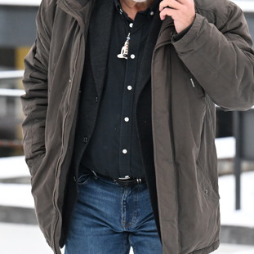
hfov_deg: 3.9
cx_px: 118
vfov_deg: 3.9
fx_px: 3752
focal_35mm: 452
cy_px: 86
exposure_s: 1/250
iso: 2000
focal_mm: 160
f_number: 5
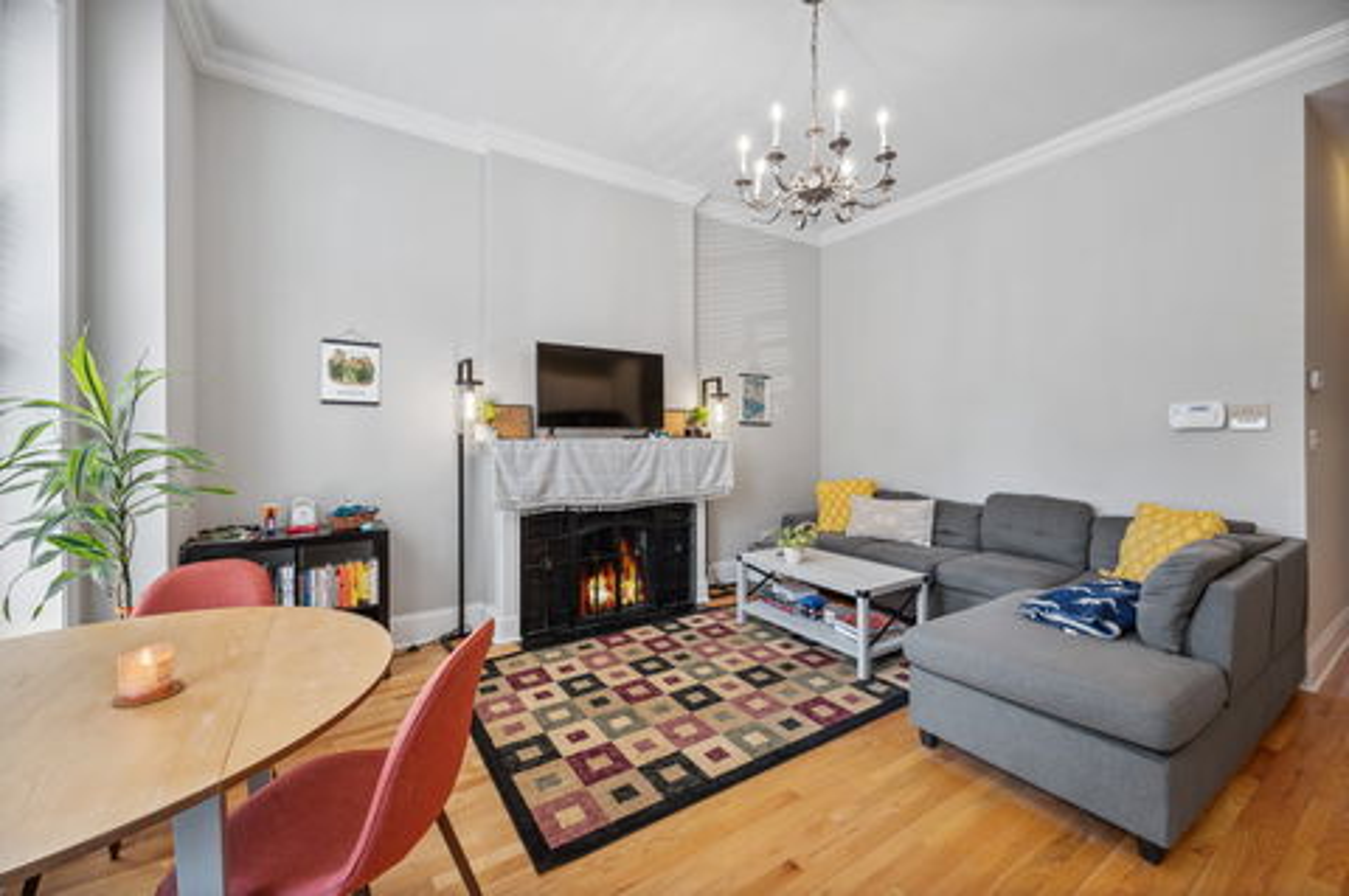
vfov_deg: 81.1
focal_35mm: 14
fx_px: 524
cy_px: 448
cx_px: 674
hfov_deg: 104.3
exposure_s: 1/3.33
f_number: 11
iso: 100
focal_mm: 14
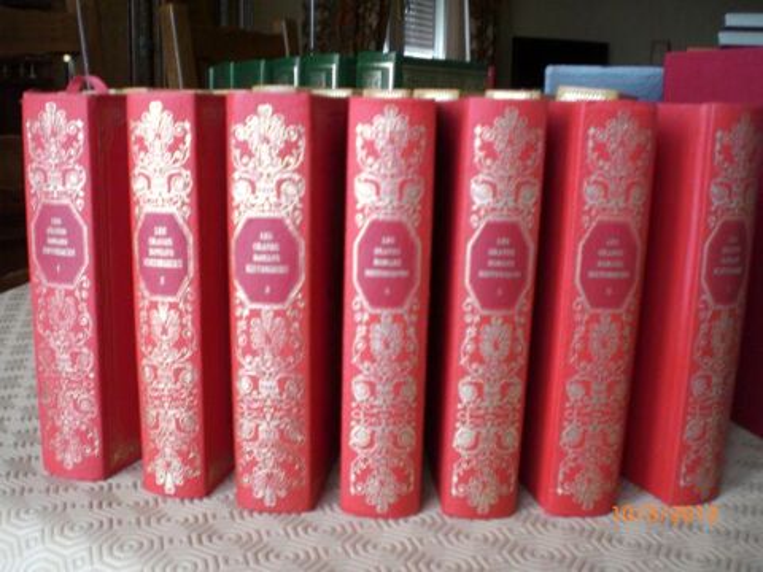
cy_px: 286
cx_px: 382
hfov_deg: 49.0
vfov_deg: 37.7
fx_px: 838
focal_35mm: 38
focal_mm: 6.3
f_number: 3.1
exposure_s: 1/80
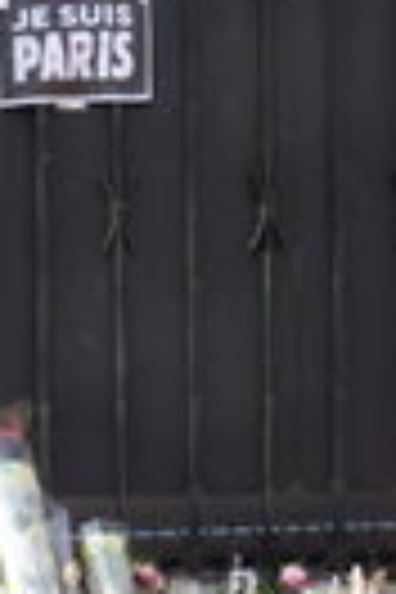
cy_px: 560
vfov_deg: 27.9
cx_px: -189
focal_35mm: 69
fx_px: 1138
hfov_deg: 17.8
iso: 125
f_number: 3.3
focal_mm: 4.1
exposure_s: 1/80
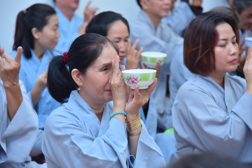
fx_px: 770
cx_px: 126
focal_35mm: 110
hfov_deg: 18.6
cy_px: 84
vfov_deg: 12.5
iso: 1000
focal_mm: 110
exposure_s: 1/160
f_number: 5
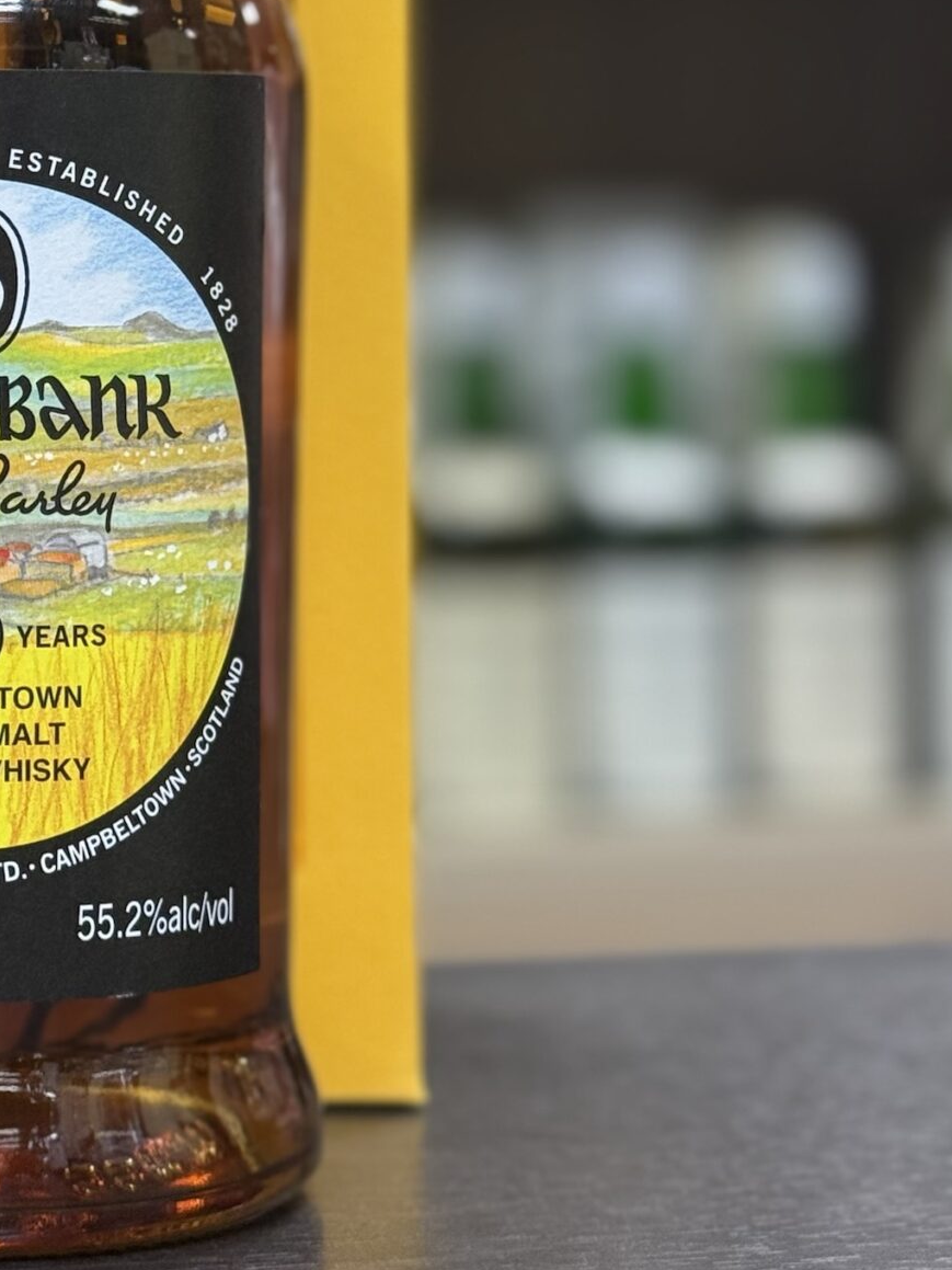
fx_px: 3888
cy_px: 115
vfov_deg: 18.2
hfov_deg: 13.7
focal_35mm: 106
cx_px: -39
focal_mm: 6.76
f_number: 1.78
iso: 100
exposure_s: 1/50
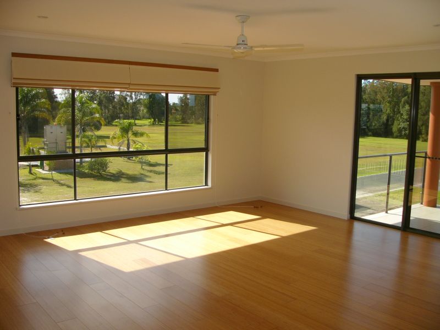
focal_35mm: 36
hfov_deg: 51.4
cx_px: 220
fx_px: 458
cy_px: 165
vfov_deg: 39.7
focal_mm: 6
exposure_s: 1/500
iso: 50
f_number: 2.8
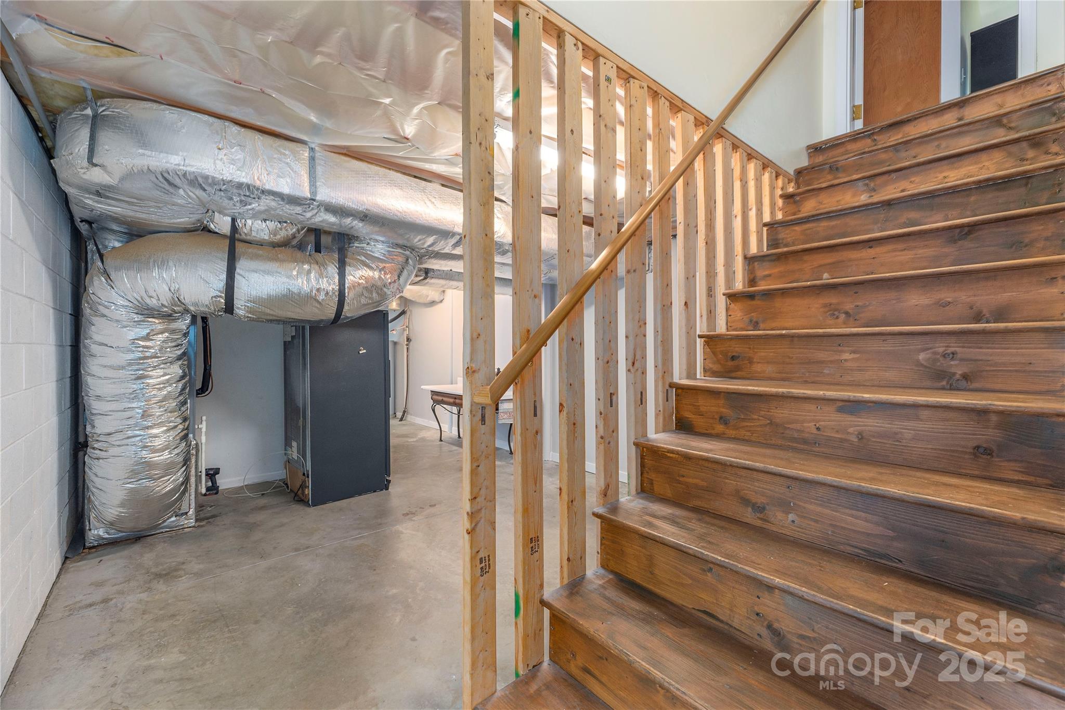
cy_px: 355
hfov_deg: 104.3
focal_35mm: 14
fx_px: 414
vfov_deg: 81.2
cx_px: 532
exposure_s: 1/30
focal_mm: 14
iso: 320
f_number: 7.1
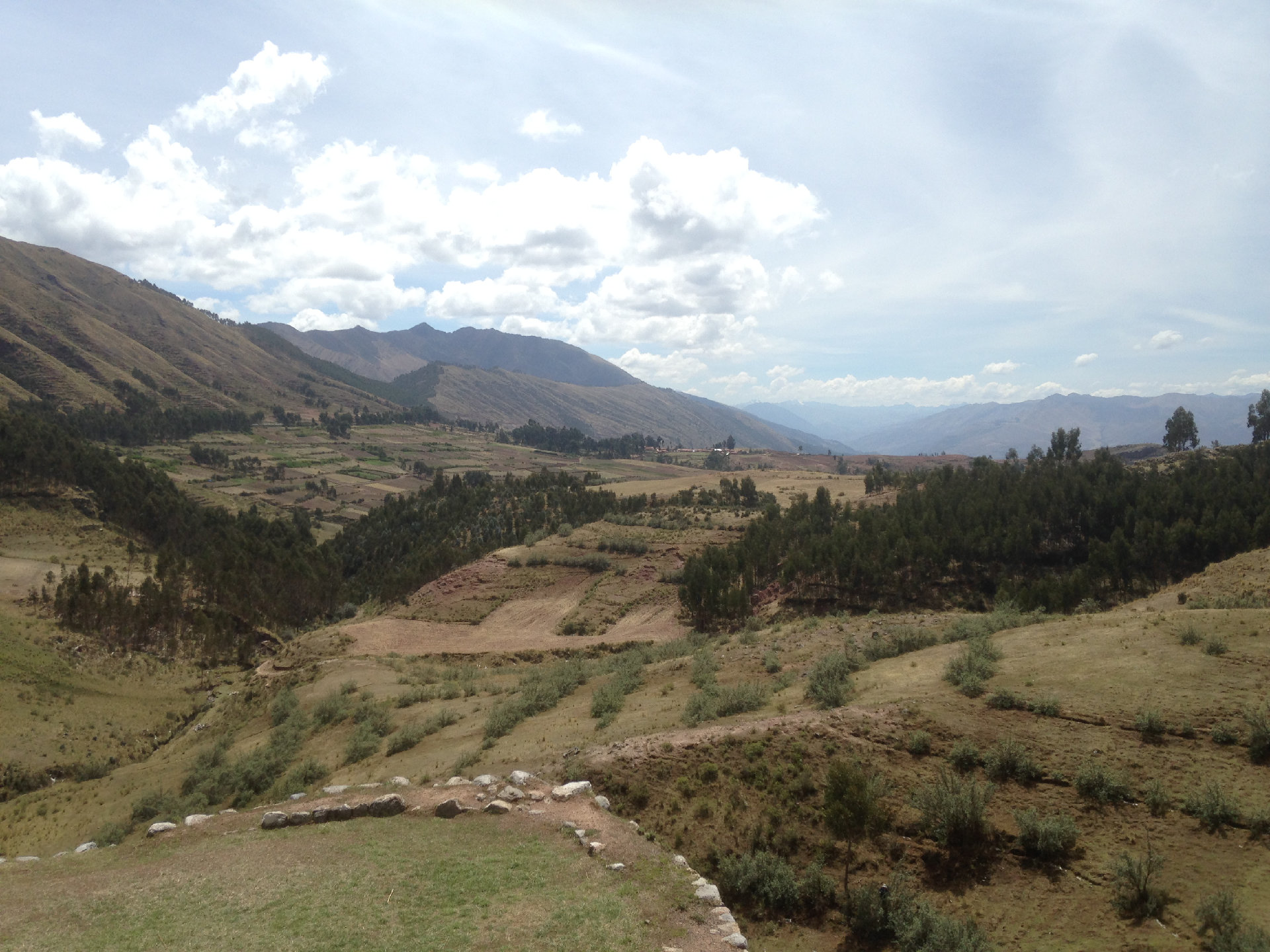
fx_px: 1211
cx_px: 635
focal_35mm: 33
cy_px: 476
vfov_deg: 42.9
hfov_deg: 55.4
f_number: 2.4
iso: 50
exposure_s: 1/1938
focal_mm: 4.12
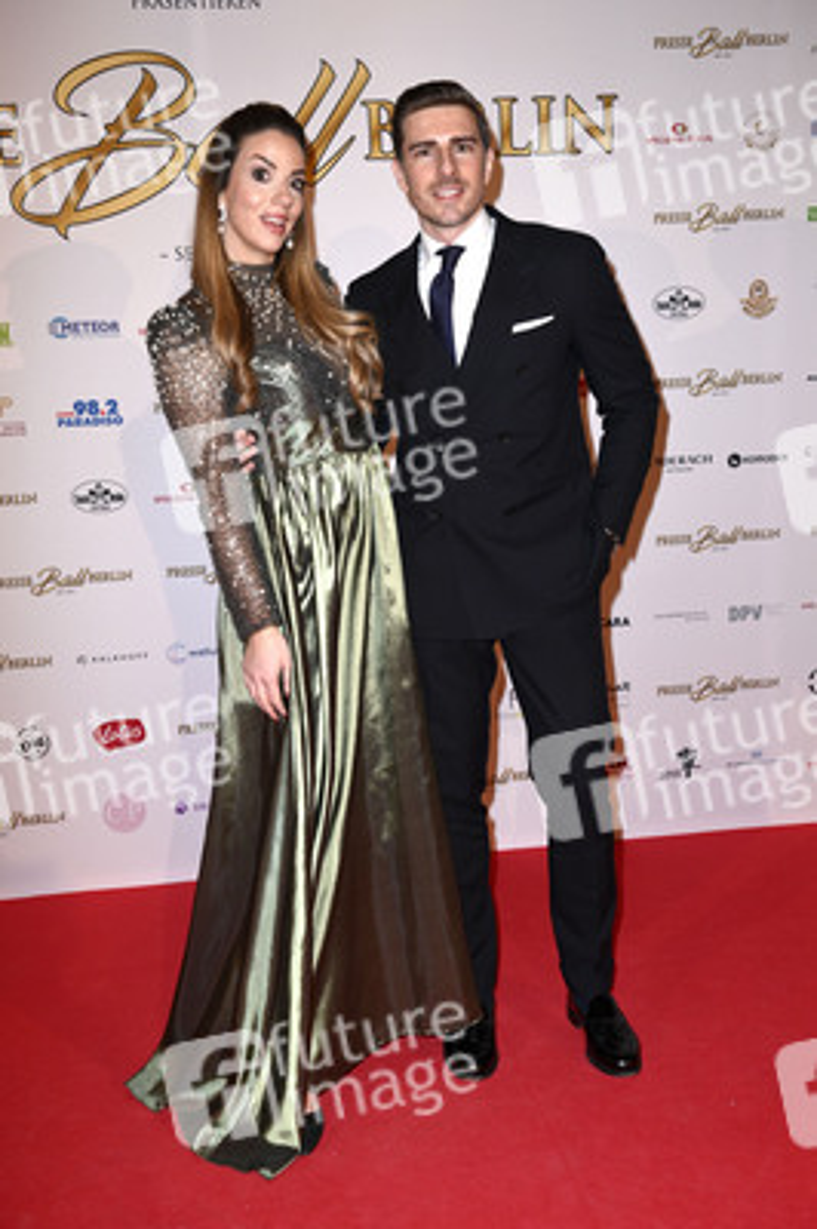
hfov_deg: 33.3
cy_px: 614
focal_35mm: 40
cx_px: 408
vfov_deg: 48.5
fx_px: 1364
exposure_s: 1/160
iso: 1250
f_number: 5.6
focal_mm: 40
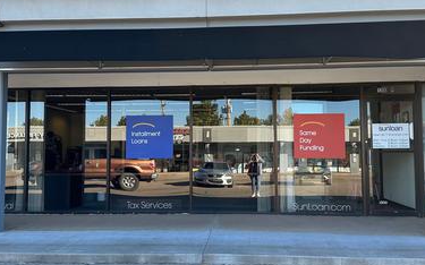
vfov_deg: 30.5
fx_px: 486
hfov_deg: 47.2
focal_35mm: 42
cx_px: 211
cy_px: 118
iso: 80
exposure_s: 1/623
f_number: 1.78
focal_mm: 6.86
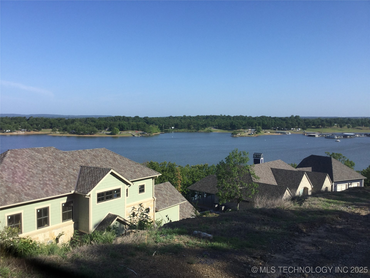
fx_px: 331
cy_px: 139
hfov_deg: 58.4
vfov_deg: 45.4
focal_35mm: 31
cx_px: 185
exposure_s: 1/1087
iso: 25
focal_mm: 3.3
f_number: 2.4
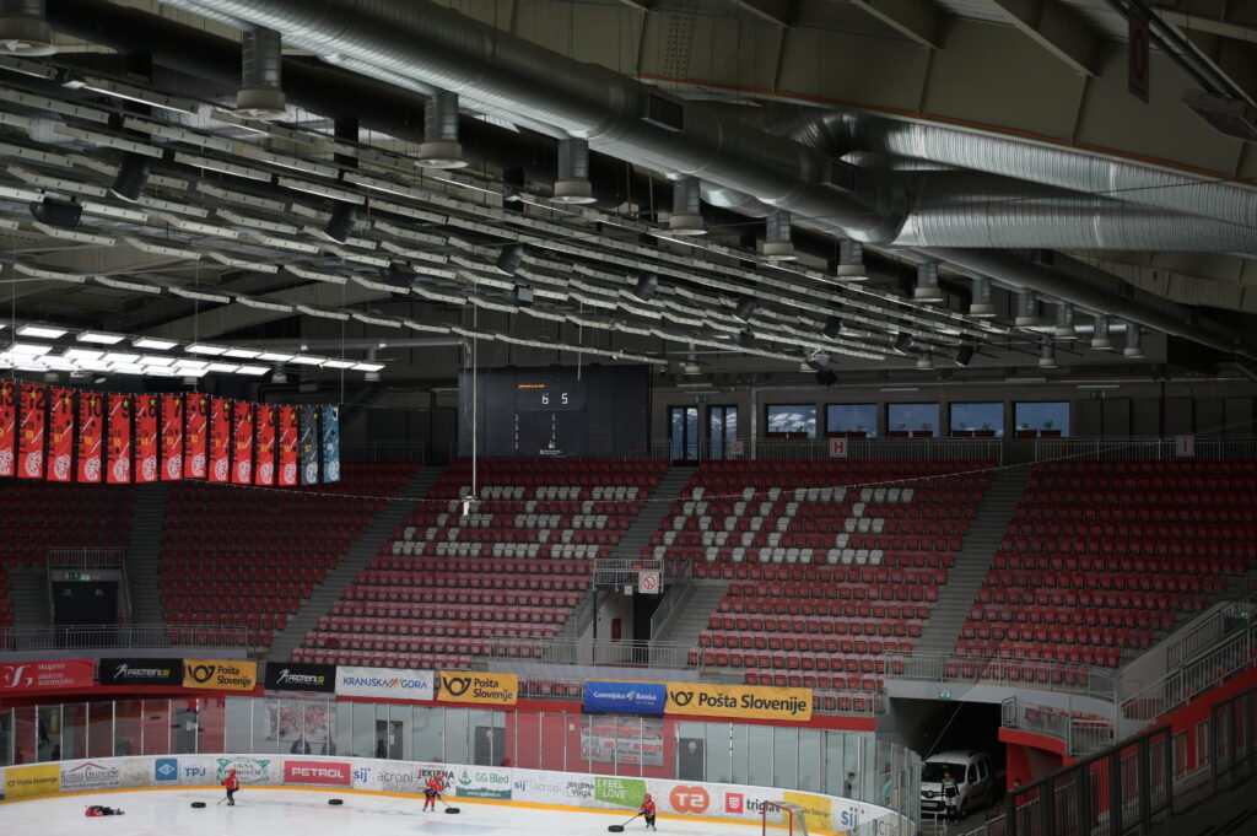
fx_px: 1989
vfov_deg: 23.7
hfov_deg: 35.1
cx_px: 628
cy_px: 418
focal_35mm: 57
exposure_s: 1/200
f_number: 4
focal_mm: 57
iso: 1000
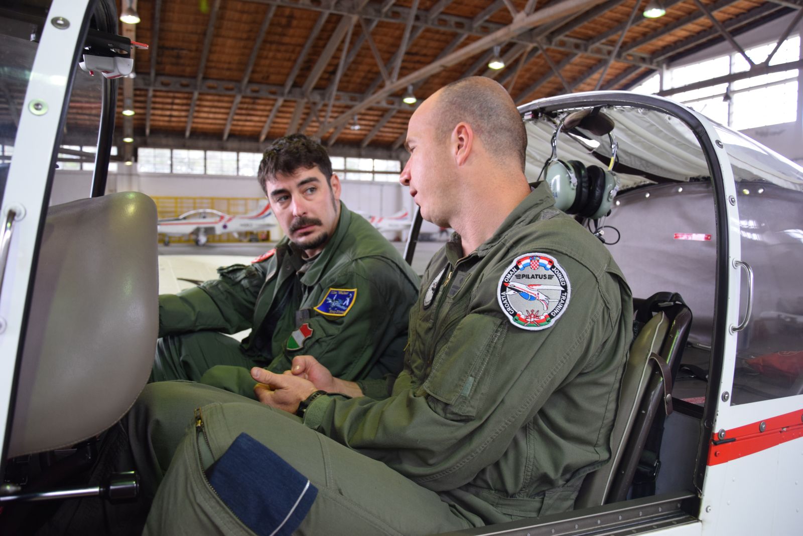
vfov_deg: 47.9
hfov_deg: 67.4
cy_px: 268
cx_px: 402
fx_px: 602
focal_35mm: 27
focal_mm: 18
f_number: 4
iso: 500
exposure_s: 1/60
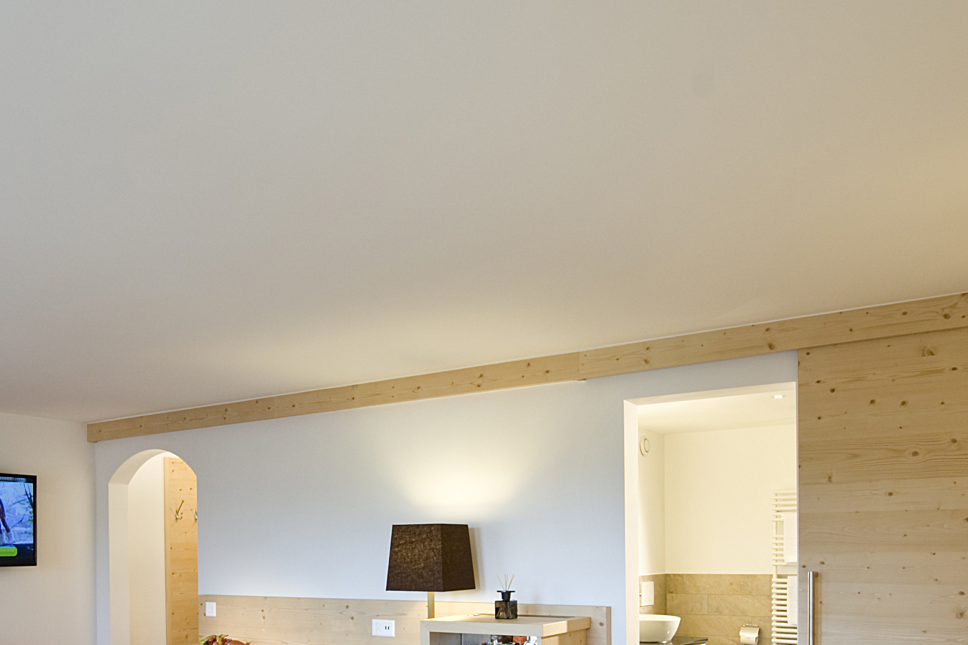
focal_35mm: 34
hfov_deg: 55.3
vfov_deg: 36.9
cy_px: 554
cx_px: 375
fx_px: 914
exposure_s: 1/25
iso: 400
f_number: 7.1
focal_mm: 15
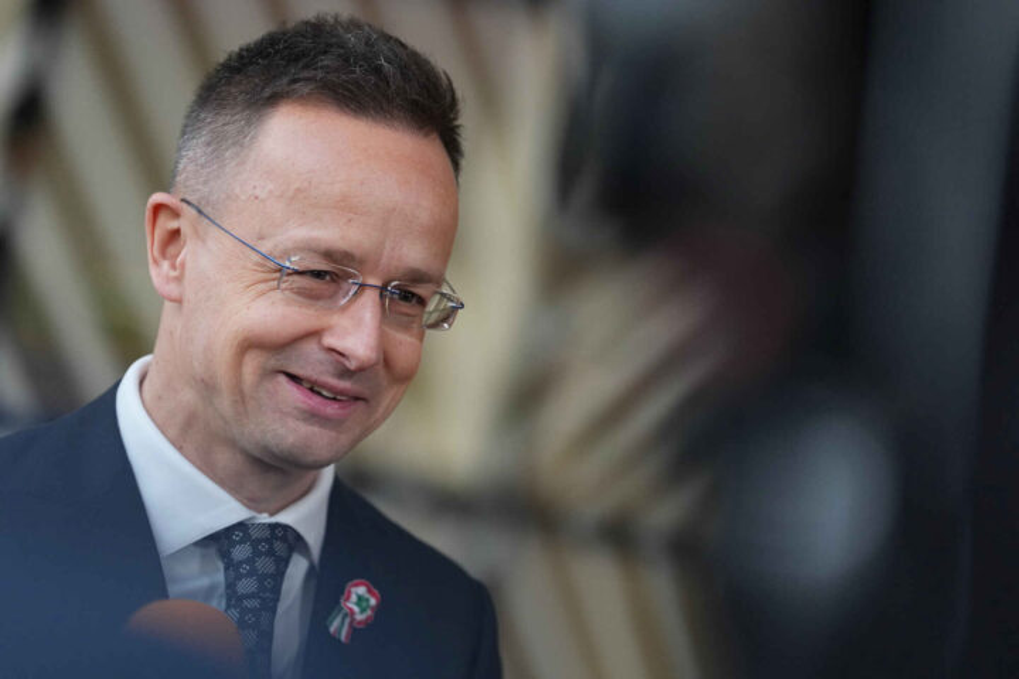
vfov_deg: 7.5
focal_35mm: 182
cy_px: 340
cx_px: 510
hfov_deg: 11.3
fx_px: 5151
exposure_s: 1/640
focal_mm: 182
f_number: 2.8
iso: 1600
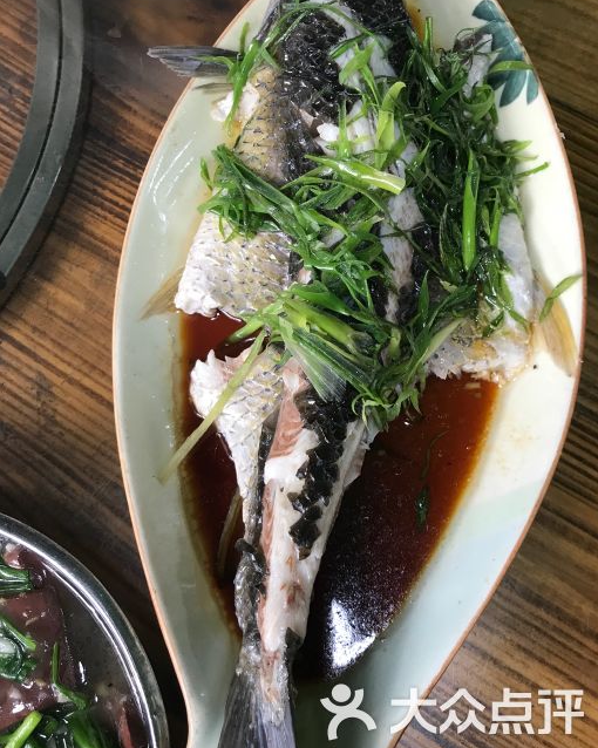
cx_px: 307
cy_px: 362
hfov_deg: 48.5
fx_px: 664
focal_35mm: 30
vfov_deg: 58.8
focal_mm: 3.99
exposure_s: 1/33
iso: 25
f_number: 1.8
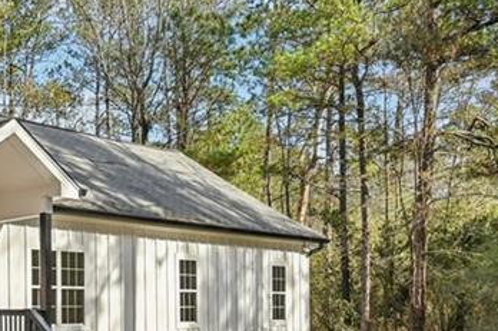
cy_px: 320
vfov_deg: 23.8
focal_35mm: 54
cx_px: -30
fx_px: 752
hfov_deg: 32.8
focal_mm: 18.5
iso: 100
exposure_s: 1/125
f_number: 8
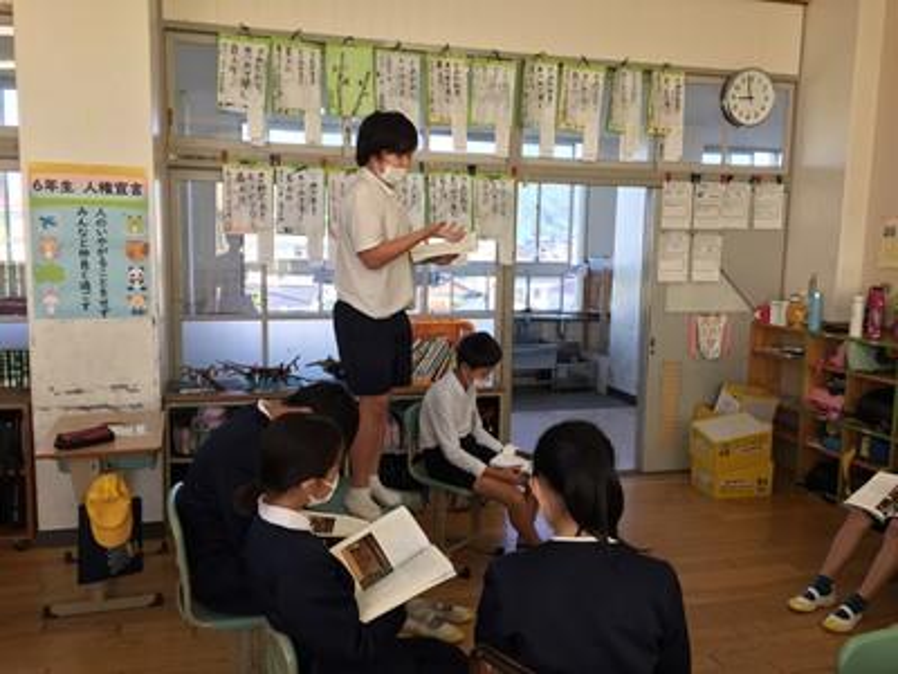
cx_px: 449
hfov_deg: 61.7
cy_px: 337
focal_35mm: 29
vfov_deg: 48.2
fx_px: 752
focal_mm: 4.15
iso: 40
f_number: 2.2
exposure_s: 1/120
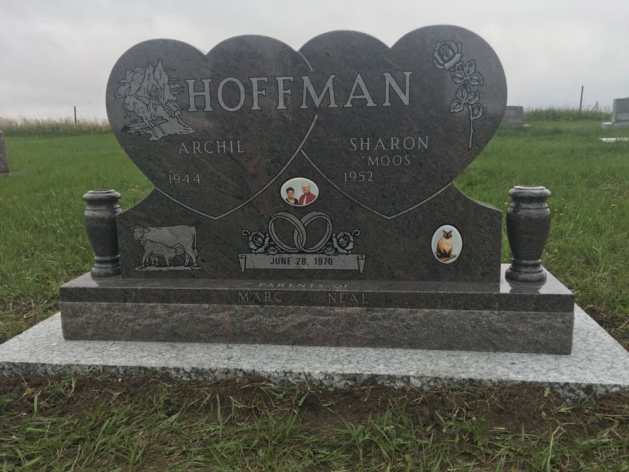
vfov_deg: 48.2
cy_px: 236
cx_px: 314
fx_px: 527
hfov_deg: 61.7
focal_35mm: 29
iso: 25
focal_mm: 4.15
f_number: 2.2
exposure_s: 1/314
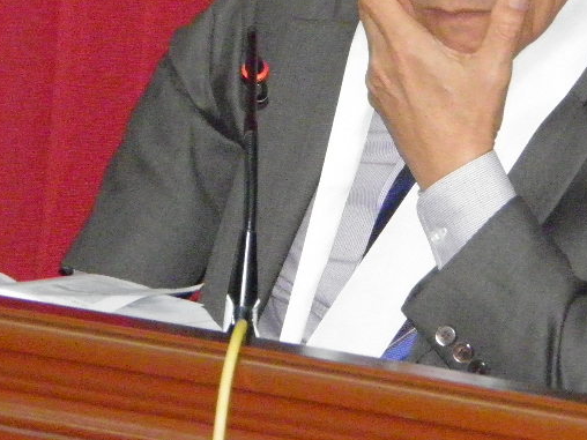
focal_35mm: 408
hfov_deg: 4.9
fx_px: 6919
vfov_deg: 3.6
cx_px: 436
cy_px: 32
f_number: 4.1
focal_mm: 29.2
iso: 800
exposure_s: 1/160
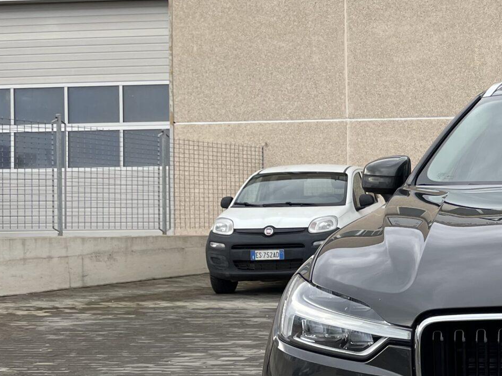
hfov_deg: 24.6
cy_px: 230
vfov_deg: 21.0
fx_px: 1015
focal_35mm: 70
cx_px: 635
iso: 32
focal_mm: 4.2
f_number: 1.6
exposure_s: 1/392
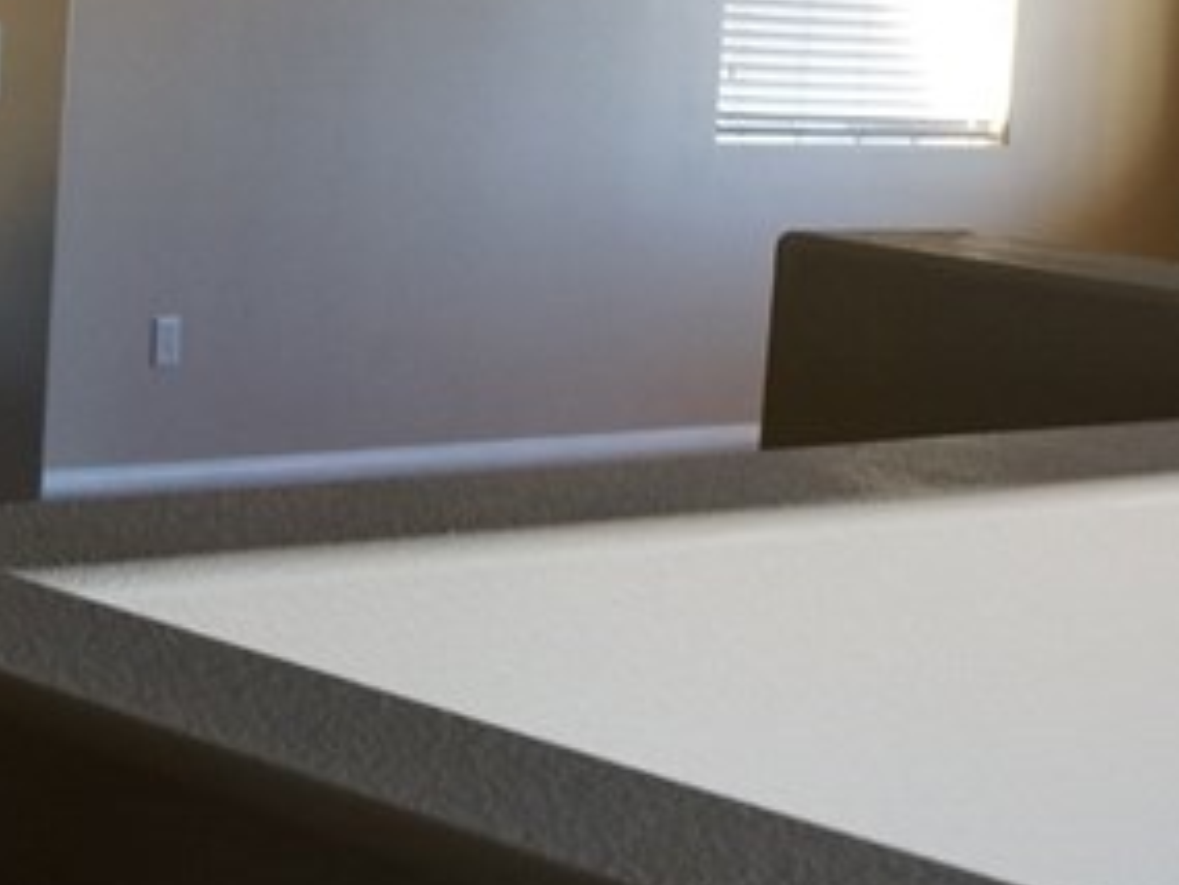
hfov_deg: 17.8
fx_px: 3748
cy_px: 155
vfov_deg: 13.4
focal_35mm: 110
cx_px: 414
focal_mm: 20
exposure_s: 1/60
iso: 640
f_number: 4
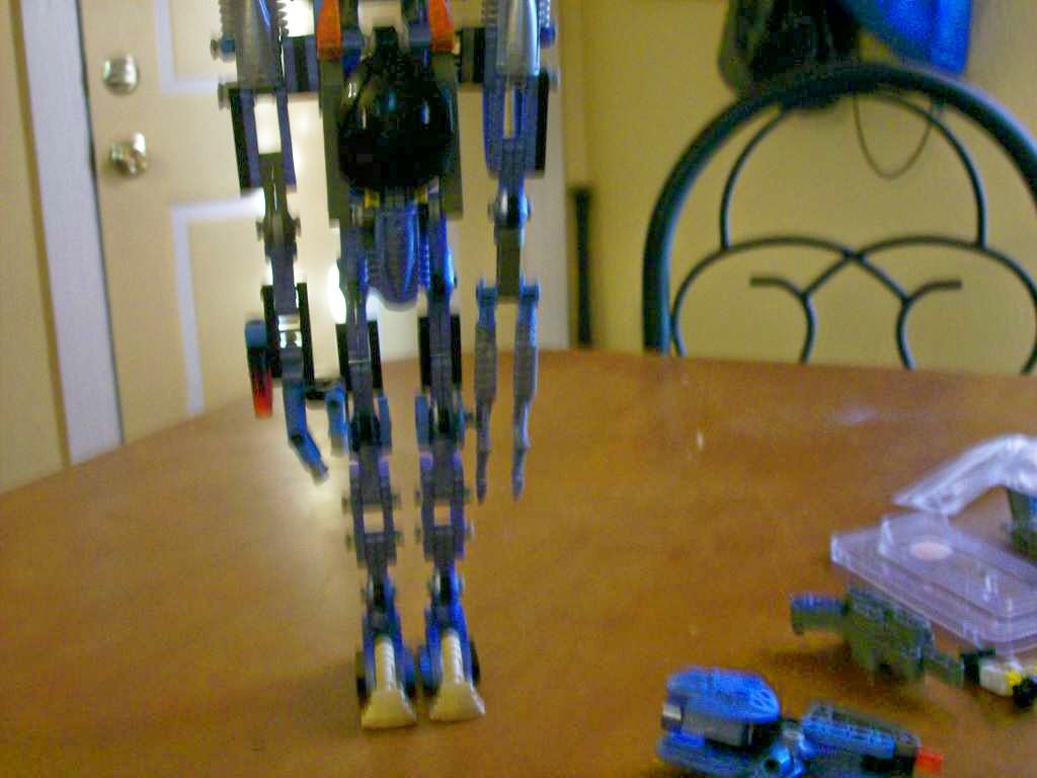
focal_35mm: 45
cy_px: 389
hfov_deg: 42.1
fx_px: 1348
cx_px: 518
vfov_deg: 32.2
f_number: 3
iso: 160
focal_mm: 7.6
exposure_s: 1/8
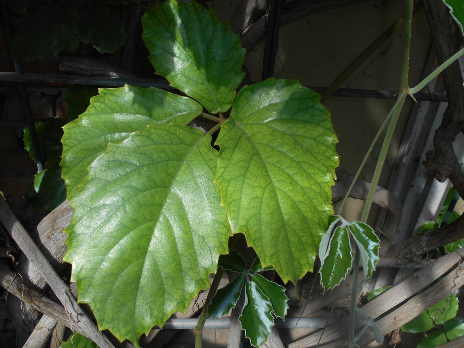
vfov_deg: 46.8
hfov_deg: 60.0
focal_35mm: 30
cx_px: 232
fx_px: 402
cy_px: 174
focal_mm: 5.1
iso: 80
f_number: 3.4
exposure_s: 1/500
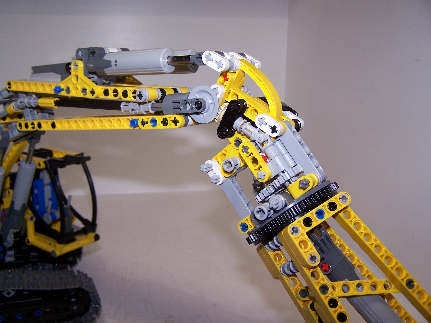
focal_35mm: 38
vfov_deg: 37.7
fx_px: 473
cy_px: 162
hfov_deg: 49.0
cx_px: 216
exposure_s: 1/60
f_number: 2.8
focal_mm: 6.3
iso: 80
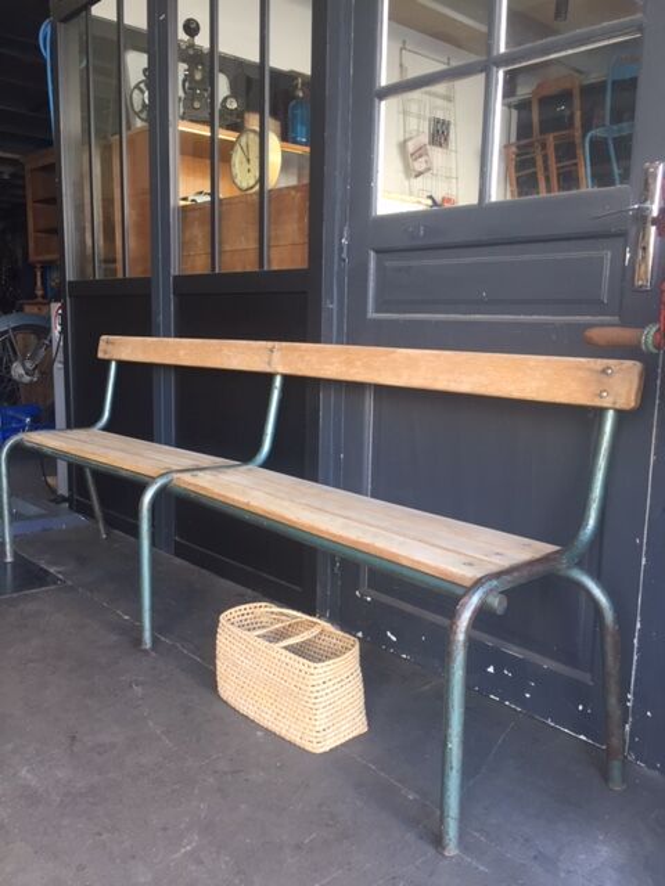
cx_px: 332
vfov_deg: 61.7
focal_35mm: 29
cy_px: 443
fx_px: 743
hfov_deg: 48.2
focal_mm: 4.15
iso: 32
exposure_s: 1/33
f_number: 2.2
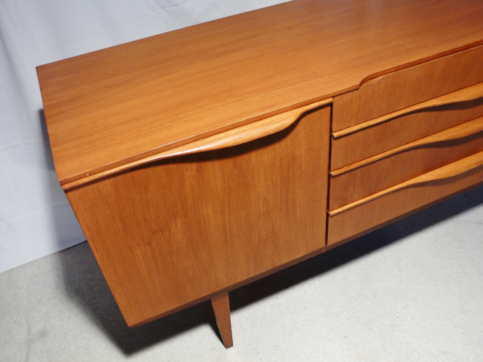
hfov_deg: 55.4
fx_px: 460
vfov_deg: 42.9
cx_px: 242
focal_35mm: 33
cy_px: 181
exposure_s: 1/40
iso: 125
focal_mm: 5.4
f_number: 2.8
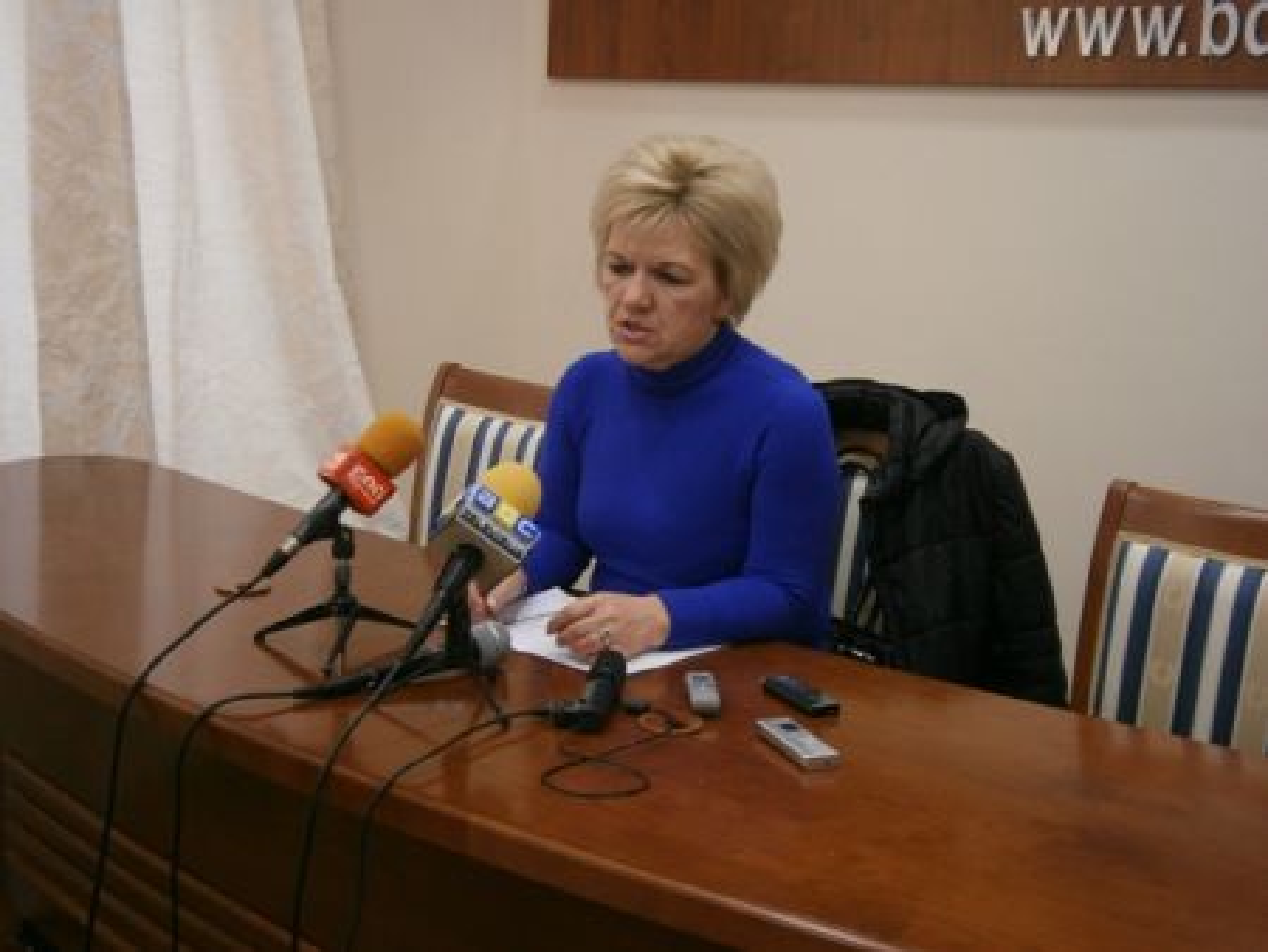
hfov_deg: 40.4
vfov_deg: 30.9
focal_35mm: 47
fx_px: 1723
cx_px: 634
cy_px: 476
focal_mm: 8.3
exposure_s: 1/40
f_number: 3.4
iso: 200
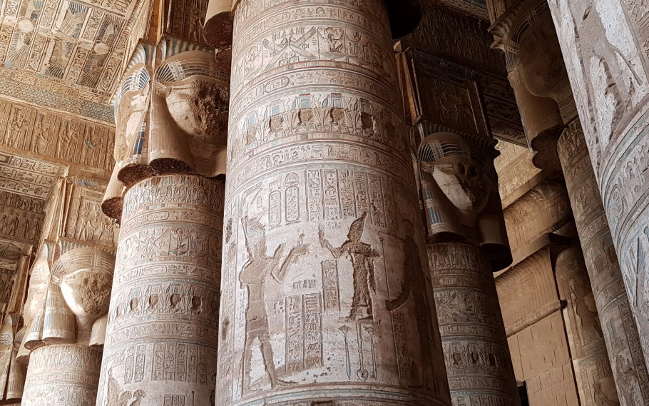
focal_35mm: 31
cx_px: 290
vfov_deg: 40.6
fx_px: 548
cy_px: 198
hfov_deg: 61.1
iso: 50
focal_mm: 4.2
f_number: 1.7
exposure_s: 1/50
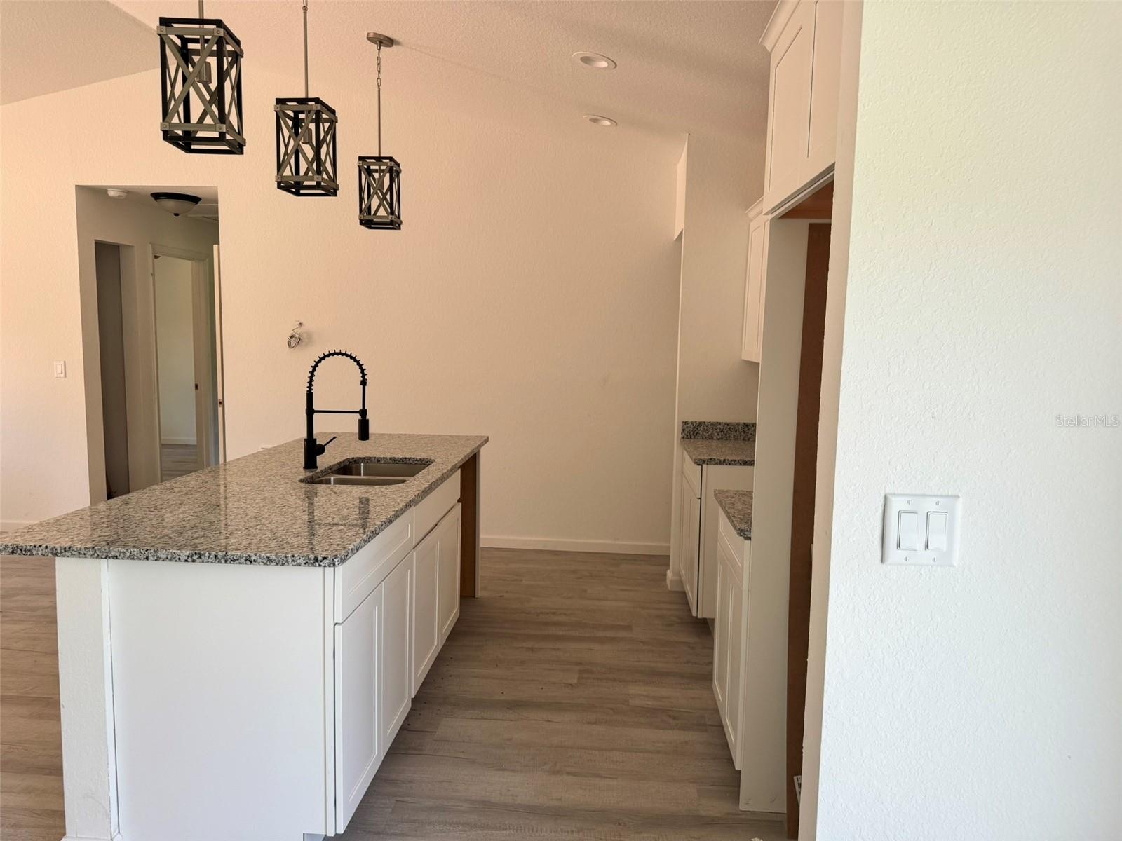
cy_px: 420
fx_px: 778
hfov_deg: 71.6
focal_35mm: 24
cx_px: 561
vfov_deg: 56.8
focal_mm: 6.76
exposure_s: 1/194
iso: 64
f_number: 1.78
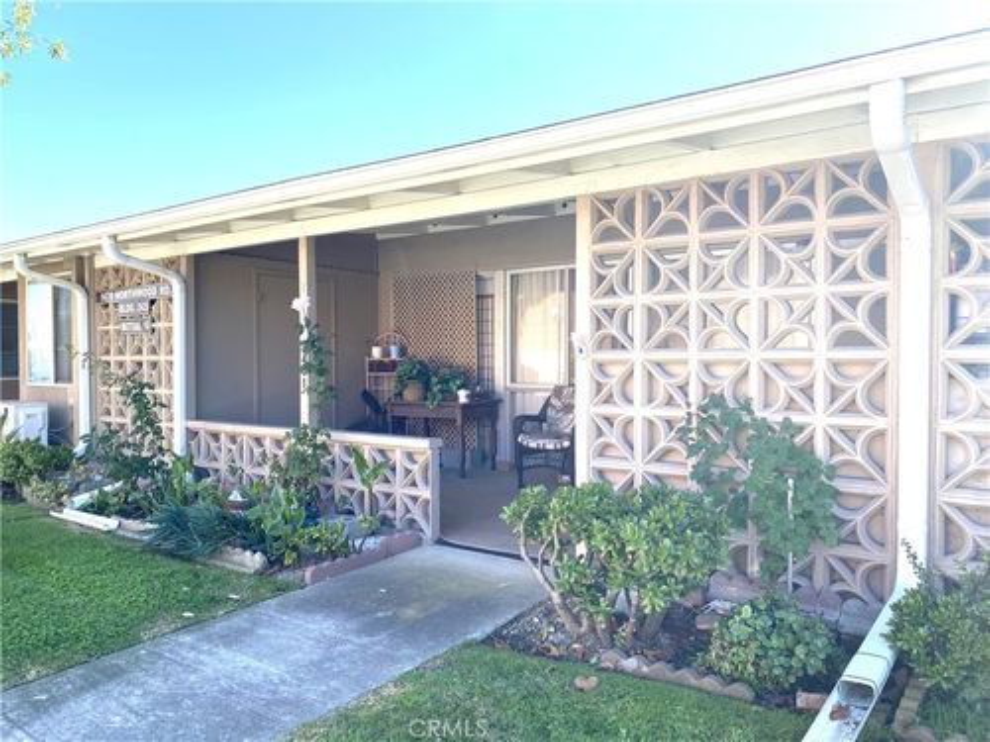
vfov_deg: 53.1
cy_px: 371
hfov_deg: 67.3
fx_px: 744
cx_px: 495
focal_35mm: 26
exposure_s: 1/1034
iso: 32
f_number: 1.8
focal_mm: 4.25
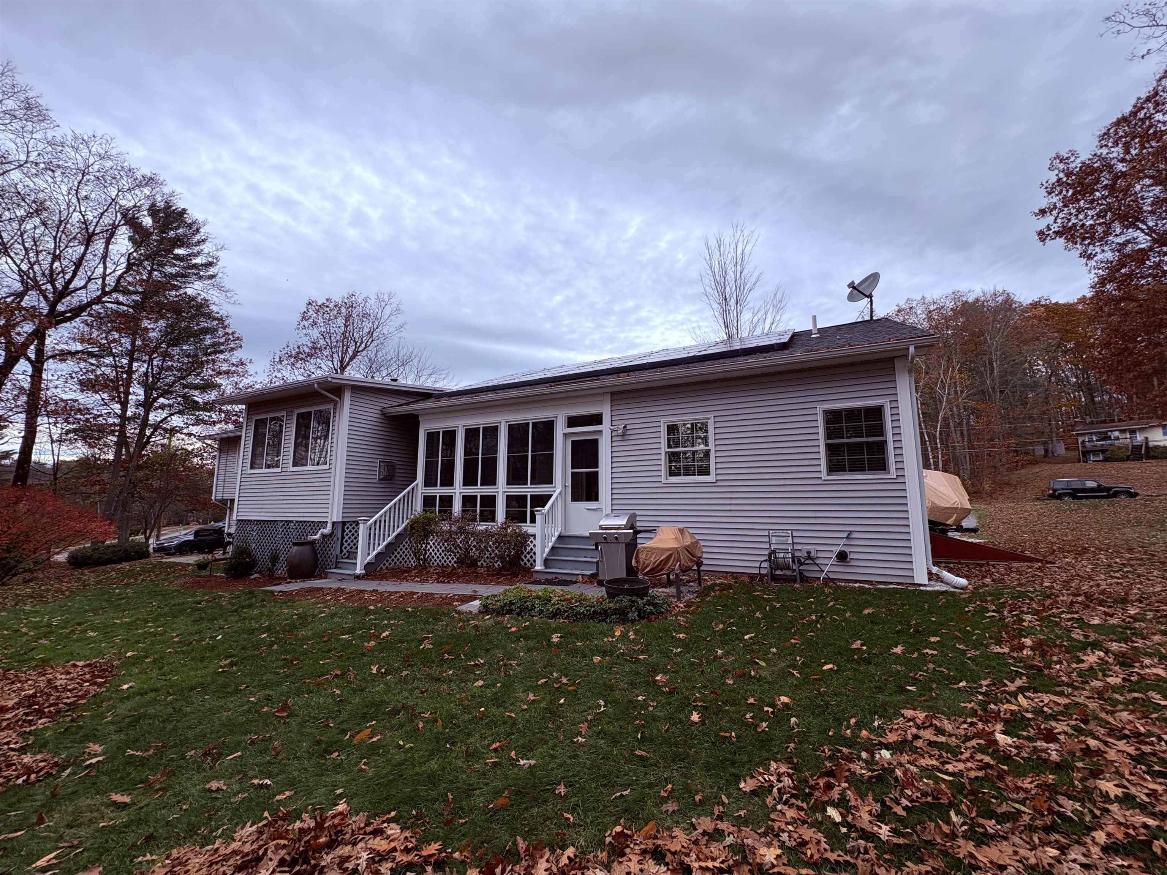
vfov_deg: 85.7
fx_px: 472
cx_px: 584
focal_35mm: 14
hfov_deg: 102.1
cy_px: 438
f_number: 2.2
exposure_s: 1/831
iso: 40
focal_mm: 2.22
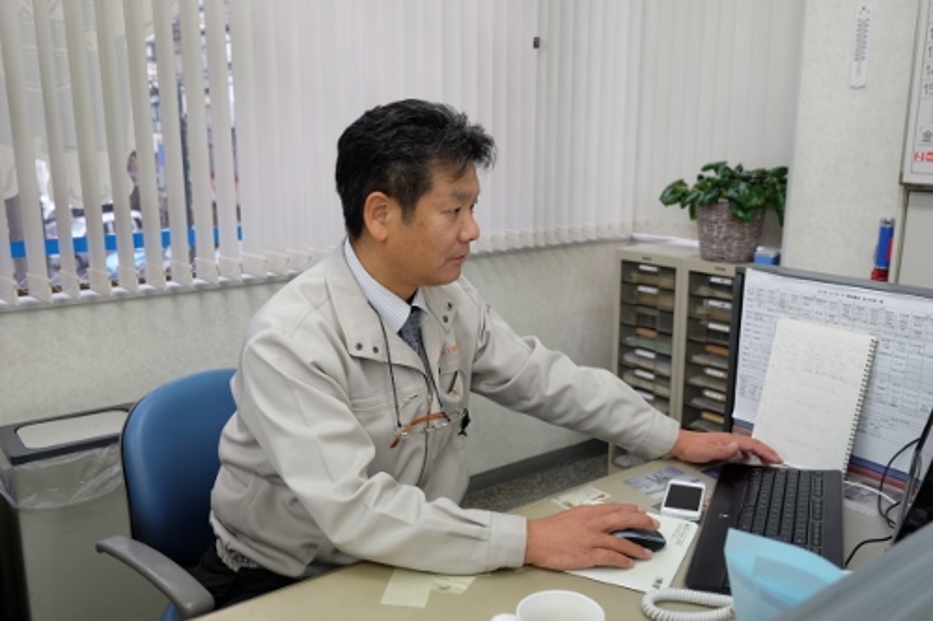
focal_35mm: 31
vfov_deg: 42.3
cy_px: 310
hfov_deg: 60.3
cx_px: 466
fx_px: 803
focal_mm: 20.5
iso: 250
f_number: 3.2
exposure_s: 1/60
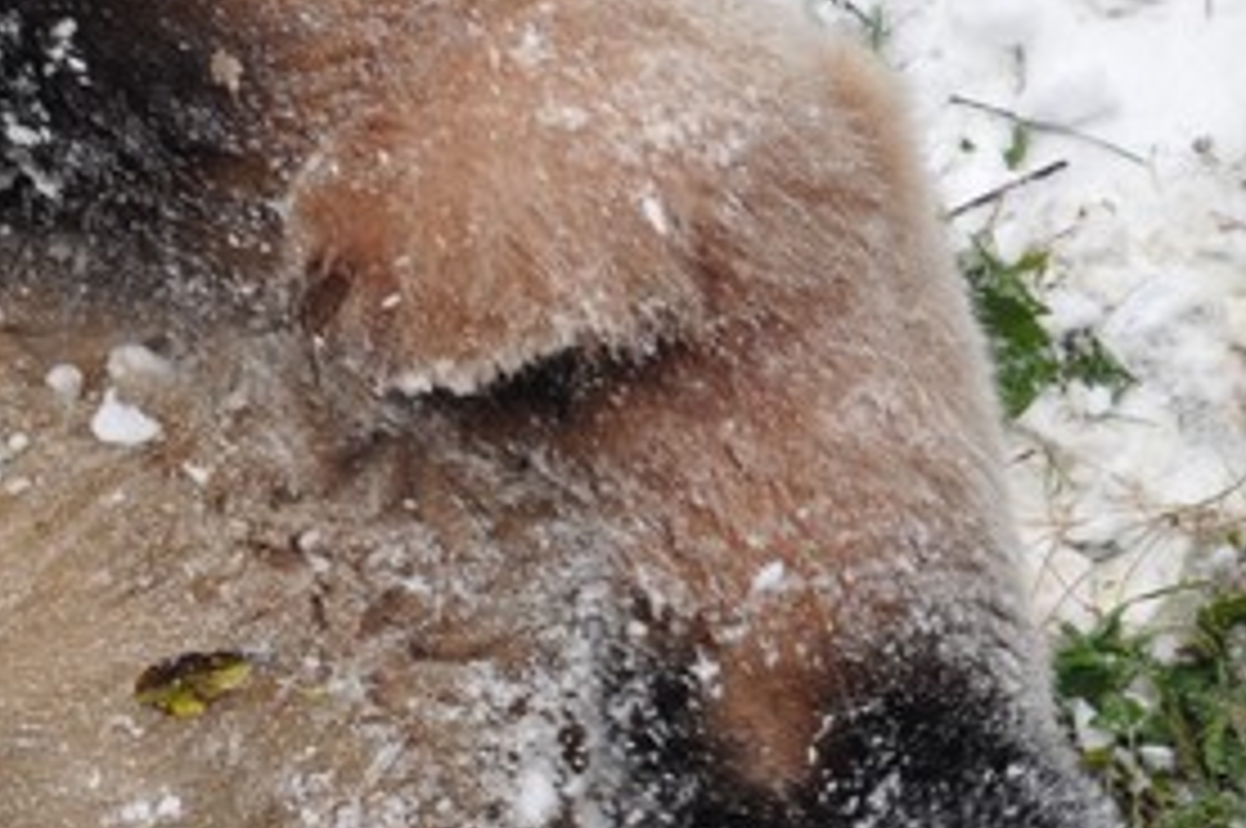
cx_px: -288
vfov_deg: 8.0
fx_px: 5899
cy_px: 695
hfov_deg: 11.8
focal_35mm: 171
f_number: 6.3
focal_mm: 35
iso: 400
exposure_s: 1/250
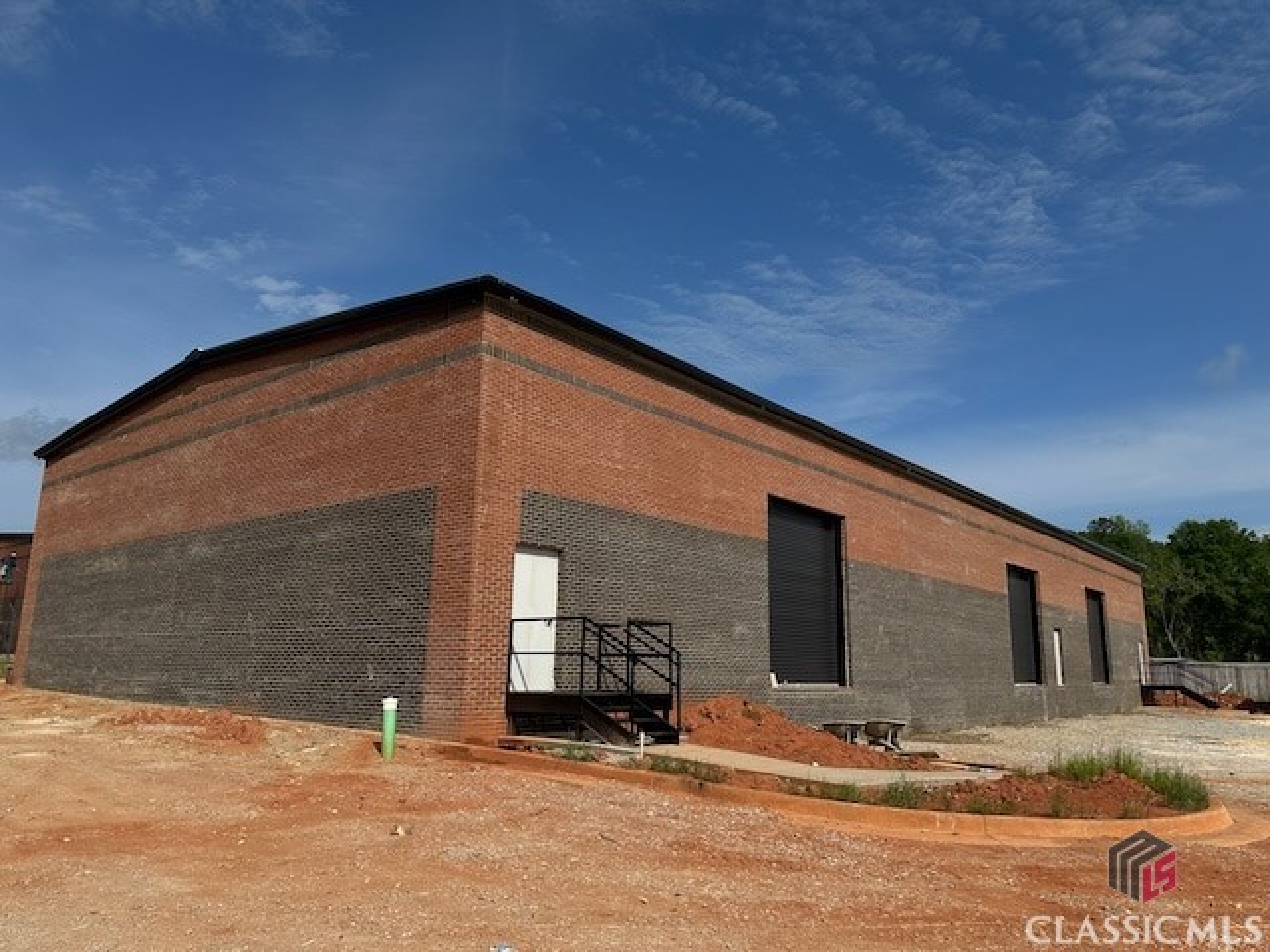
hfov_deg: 71.6
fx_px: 881
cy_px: 476
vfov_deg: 56.8
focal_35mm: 24
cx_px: 635
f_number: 1.78
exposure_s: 1/10753
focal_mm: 6.86
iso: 80
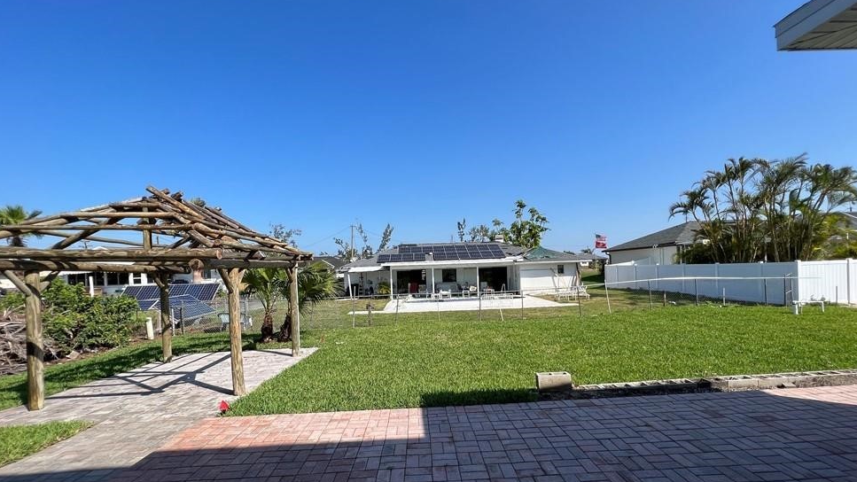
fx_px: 341
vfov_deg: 70.2
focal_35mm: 15
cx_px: 434
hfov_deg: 103.0
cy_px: 272
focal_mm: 1.57
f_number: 1.8
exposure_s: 1/1908
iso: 32
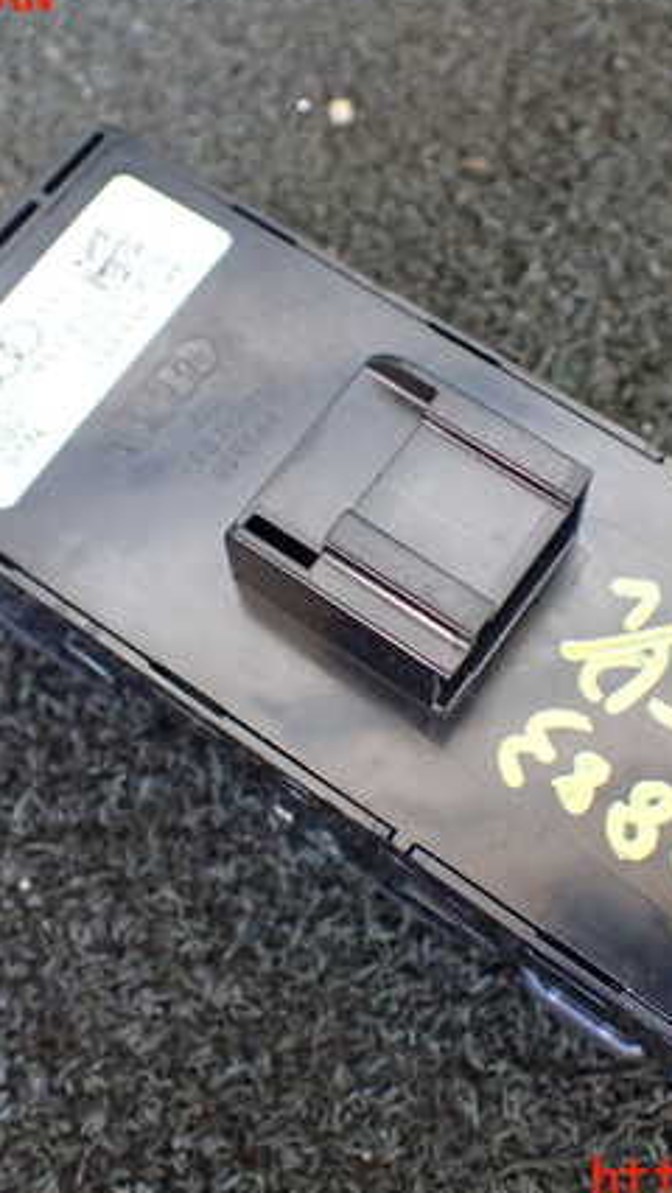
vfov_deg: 44.6
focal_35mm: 46
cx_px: 384
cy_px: 588
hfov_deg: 26.0
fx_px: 1455
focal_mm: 5.4
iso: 800
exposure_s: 1/80
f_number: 2.3
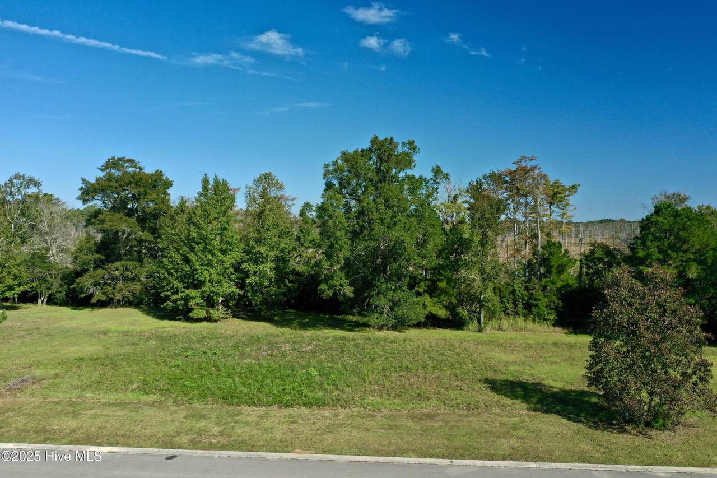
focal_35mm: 28
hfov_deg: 65.5
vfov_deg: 46.4
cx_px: 358
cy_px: 239
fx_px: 558
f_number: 5
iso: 100
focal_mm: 10.26
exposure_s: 1/320
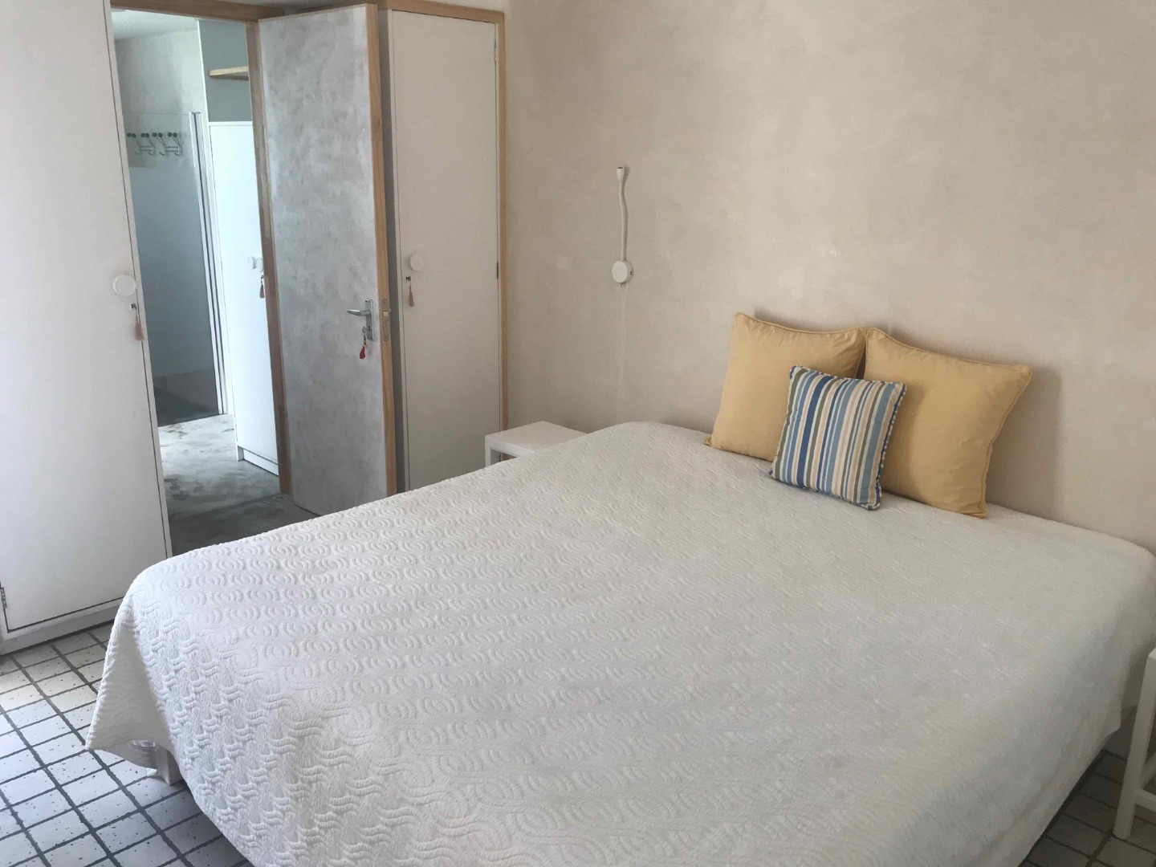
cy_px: 434
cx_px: 578
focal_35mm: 28
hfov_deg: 63.4
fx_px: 935
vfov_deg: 49.7
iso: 40
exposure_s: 1/100
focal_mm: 3.99
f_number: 1.8
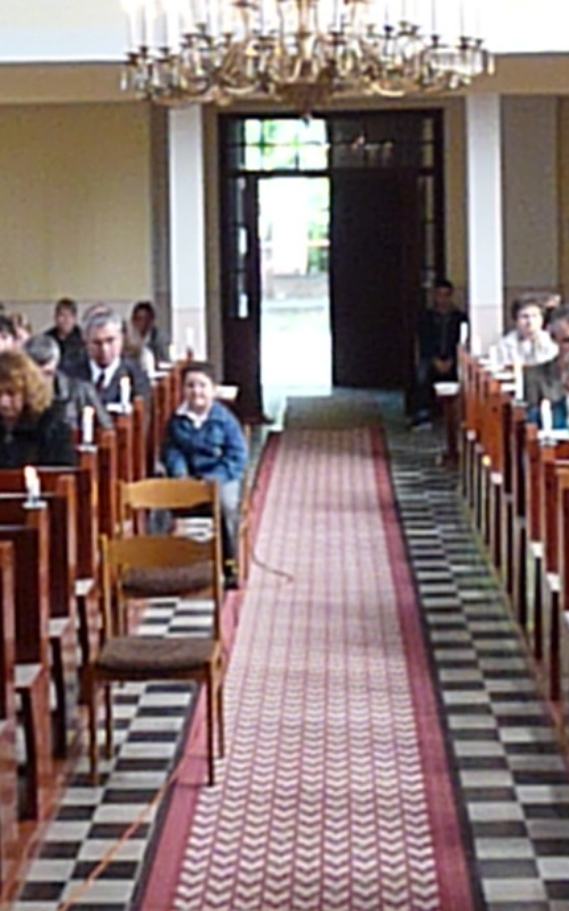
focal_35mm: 85
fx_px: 2110
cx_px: 235
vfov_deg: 24.2
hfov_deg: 15.4
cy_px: 298
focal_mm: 4.8
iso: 800
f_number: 3.6
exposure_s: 1/100
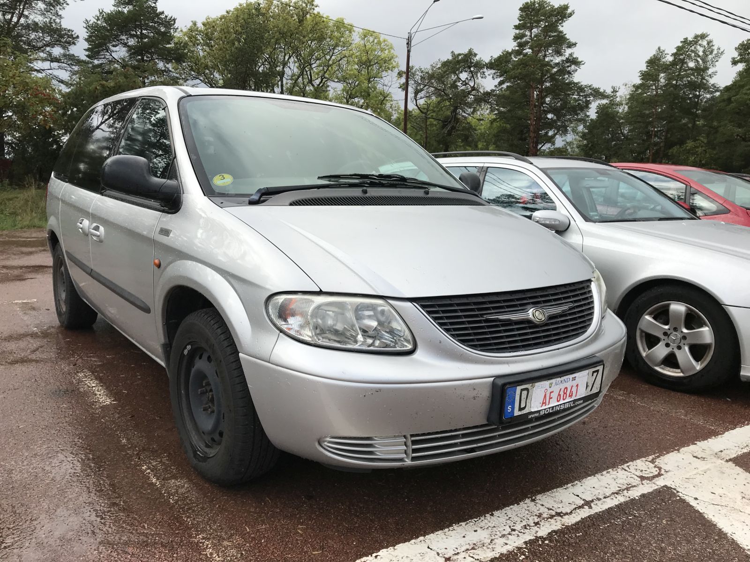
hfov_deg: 63.4
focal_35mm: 28
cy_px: 281
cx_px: 375
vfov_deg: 49.7
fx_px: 607
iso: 20
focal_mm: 3.99
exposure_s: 1/1650
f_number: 1.8
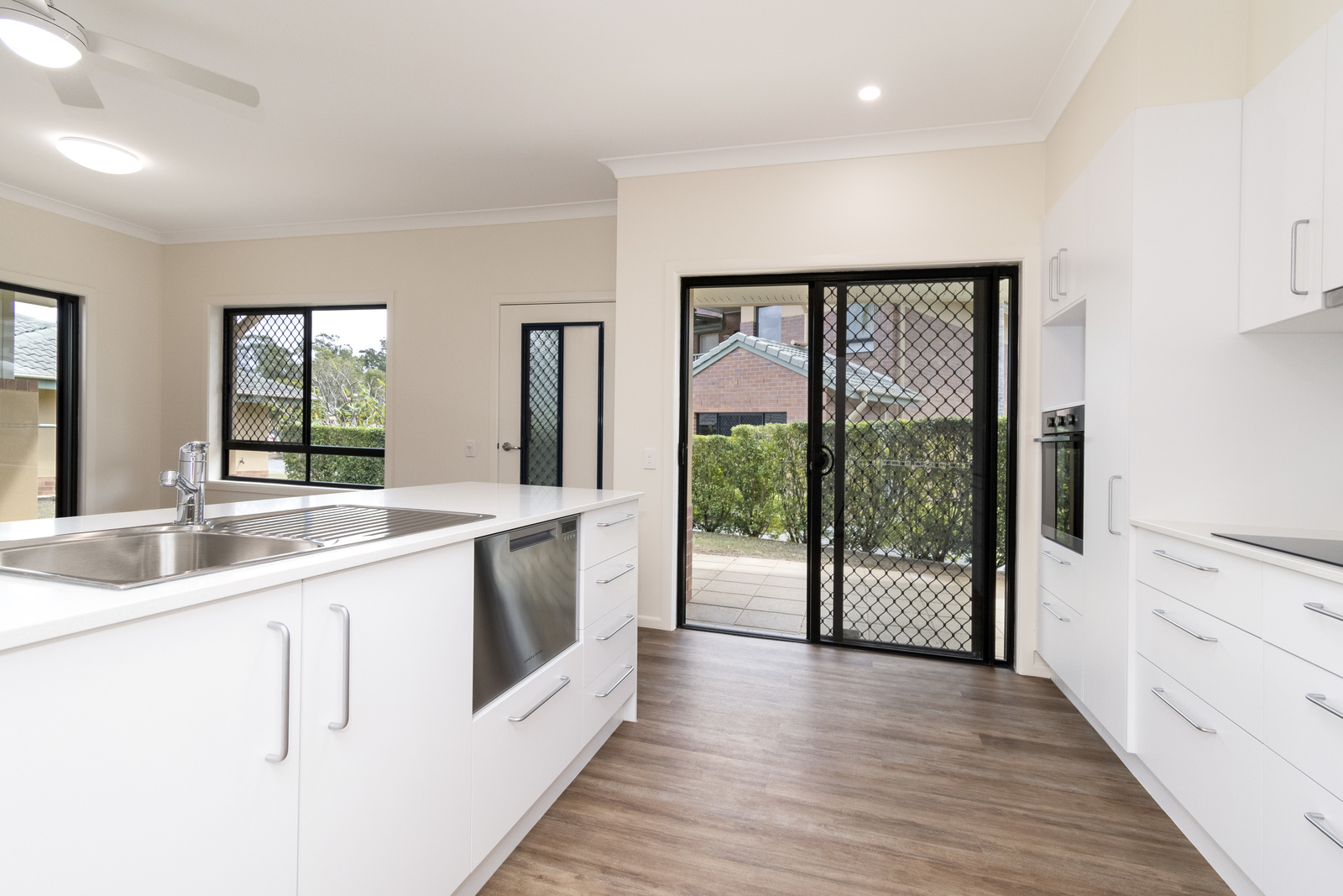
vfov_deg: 77.3
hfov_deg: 100.4
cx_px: 672
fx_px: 560
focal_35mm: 15
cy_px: 448
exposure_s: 1/500
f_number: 11
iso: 800
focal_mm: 10
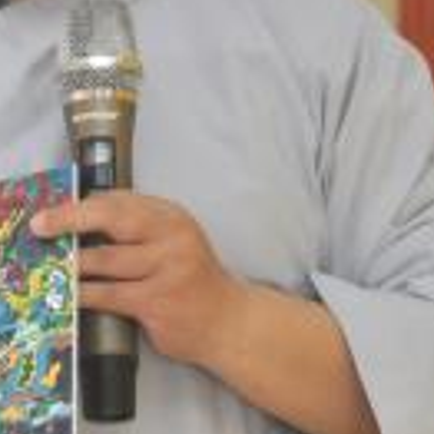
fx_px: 7943
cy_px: 263
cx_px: -149
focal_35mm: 560
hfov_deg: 3.1
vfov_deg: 3.1
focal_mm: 90
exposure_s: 1/50
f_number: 5.3
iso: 1000
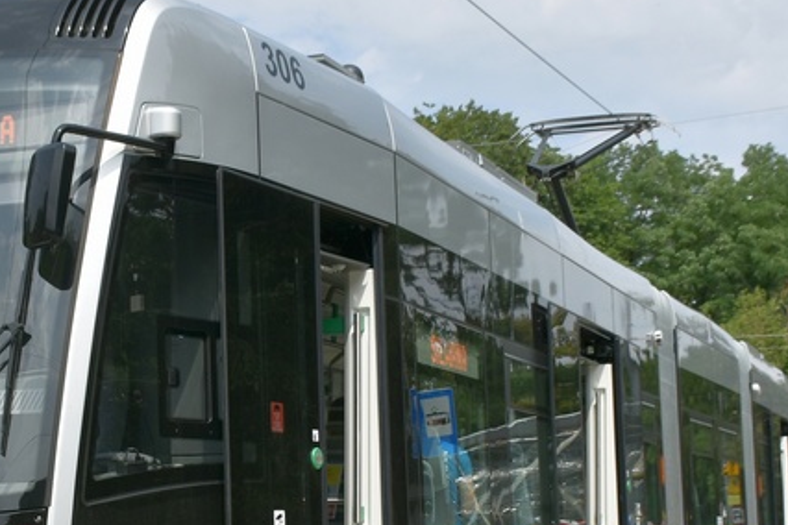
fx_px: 1663
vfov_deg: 17.8
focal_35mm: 76
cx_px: 202
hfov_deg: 26.3
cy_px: 401
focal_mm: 18
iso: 125
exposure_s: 1/320
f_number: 9
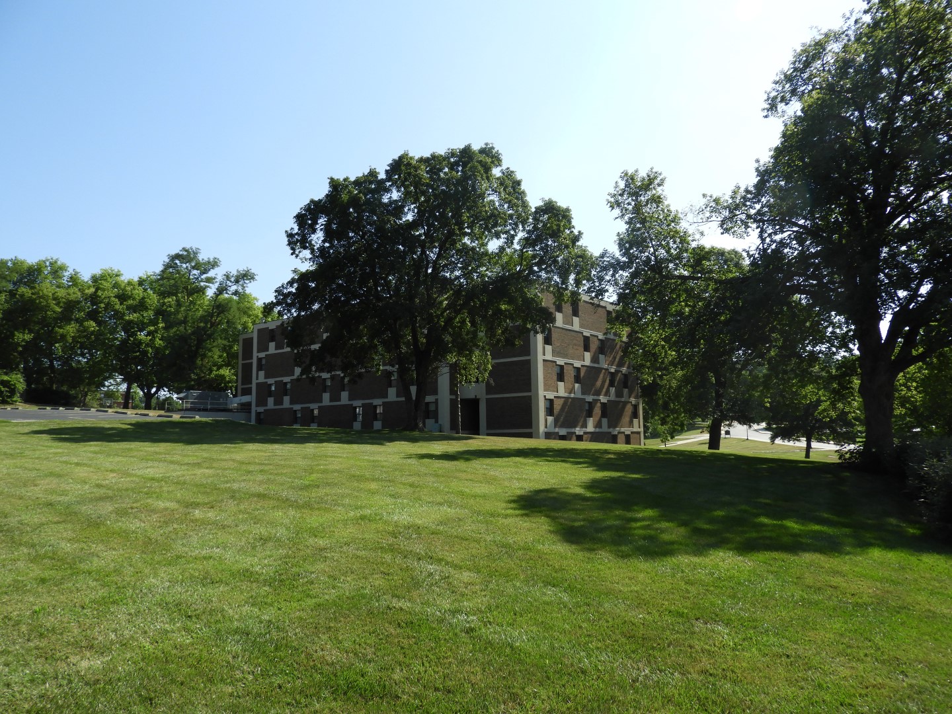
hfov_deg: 71.6
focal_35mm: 24
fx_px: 660
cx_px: 476
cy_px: 357
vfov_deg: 56.8
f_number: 3.3
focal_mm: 4.3
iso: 100
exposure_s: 1/800
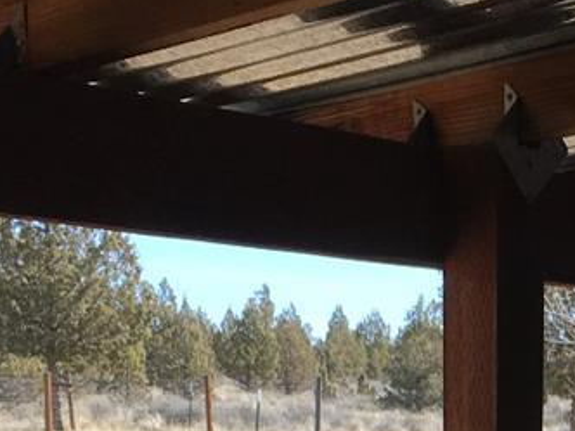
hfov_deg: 14.7
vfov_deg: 10.5
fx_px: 2176
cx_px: 648
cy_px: 841
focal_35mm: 131
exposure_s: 1/578
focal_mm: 4.15
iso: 25
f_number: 2.2
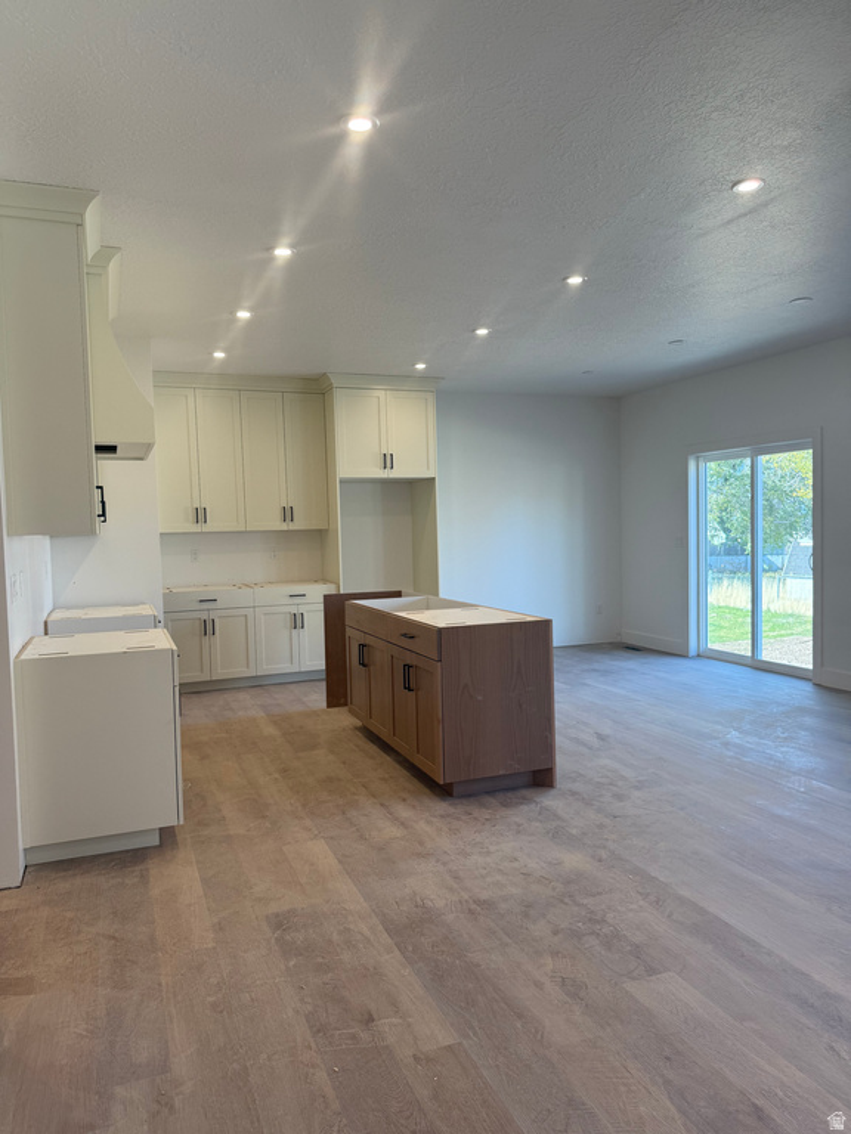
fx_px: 787
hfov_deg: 56.8
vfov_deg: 71.6
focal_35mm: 24
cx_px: 426
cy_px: 567
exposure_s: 1/252
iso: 100
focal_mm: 6.76
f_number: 1.78
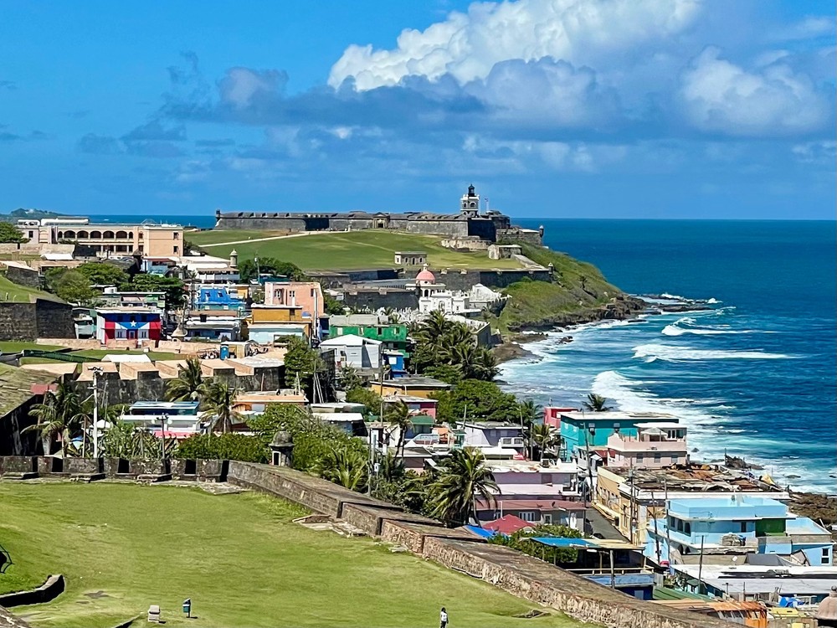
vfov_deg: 28.0
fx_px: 1257
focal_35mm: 52
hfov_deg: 36.8
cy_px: 314
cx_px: 418
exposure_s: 1/2817
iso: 25
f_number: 2
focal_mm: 6
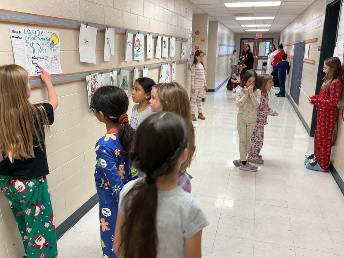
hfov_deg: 61.7
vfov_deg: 48.2
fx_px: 288
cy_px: 129
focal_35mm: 29
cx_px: 172
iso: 64
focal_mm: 3
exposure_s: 1/60
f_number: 1.8
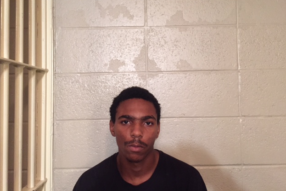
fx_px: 246
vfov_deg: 42.2
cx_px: 142
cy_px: 82
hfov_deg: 60.3
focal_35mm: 31
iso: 250
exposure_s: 1/15
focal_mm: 4.15
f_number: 2.2
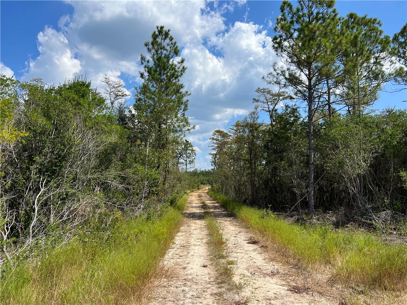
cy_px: 152
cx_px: 204
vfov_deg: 53.1
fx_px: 306
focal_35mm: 26
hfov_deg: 67.3
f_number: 1.5
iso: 50
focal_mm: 5.7
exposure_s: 1/4831
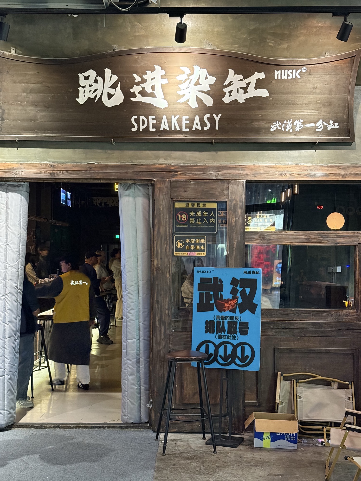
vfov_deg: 39.7
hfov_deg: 30.3
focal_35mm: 48
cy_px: 240
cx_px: 180
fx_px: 667
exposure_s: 1/33
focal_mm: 6.76
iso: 500
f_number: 1.78
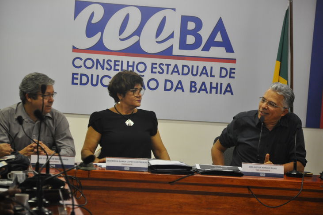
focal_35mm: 158
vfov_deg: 8.7
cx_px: 162
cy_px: 108
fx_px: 1412
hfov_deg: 13.1
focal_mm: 105
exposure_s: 1/30
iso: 900
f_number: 5.6
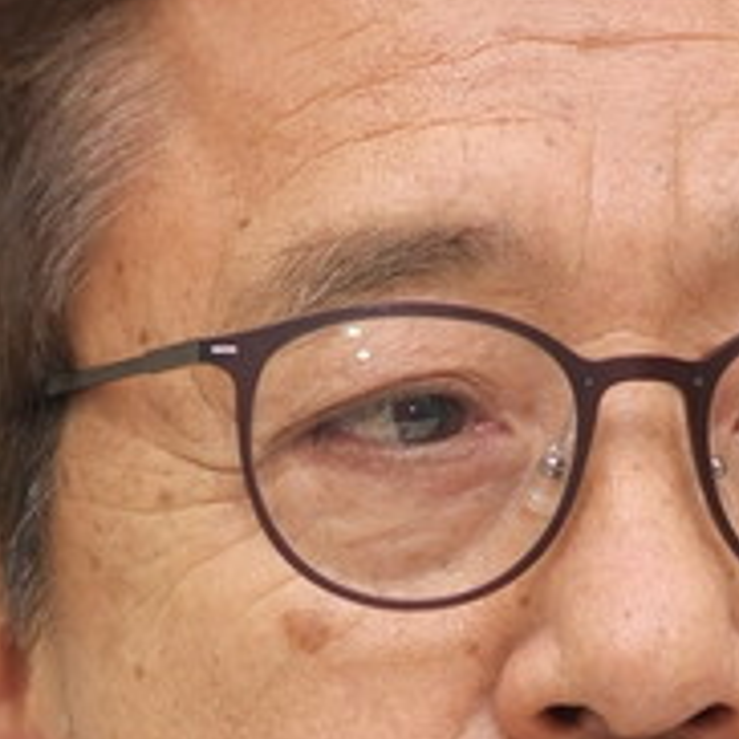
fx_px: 21979
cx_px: 544
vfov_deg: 1.9
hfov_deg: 1.9
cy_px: 747
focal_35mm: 910
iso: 800
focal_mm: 180
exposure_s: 1/250
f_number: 2.8
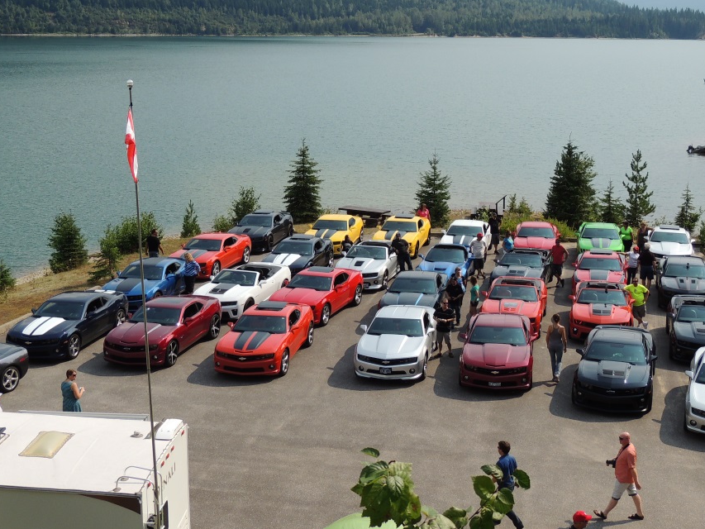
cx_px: 400
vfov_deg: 26.9
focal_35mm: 54
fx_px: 1100
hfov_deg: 35.5
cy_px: 197
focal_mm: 7.1
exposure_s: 1/1250
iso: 100
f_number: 3.3
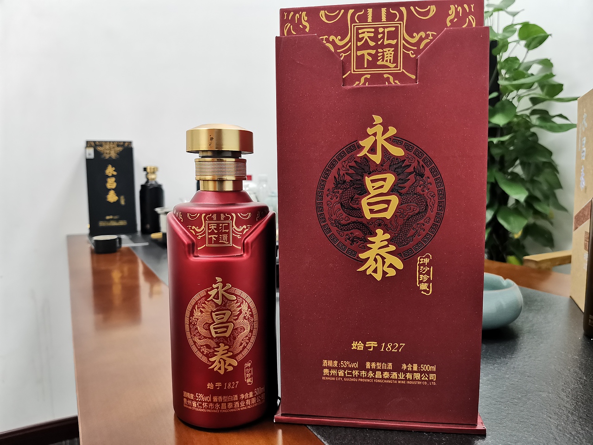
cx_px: 296
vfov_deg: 53.1
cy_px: 222
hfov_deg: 67.3
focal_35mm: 26
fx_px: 445
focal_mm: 4.66
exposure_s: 1/50
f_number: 1.4
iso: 200
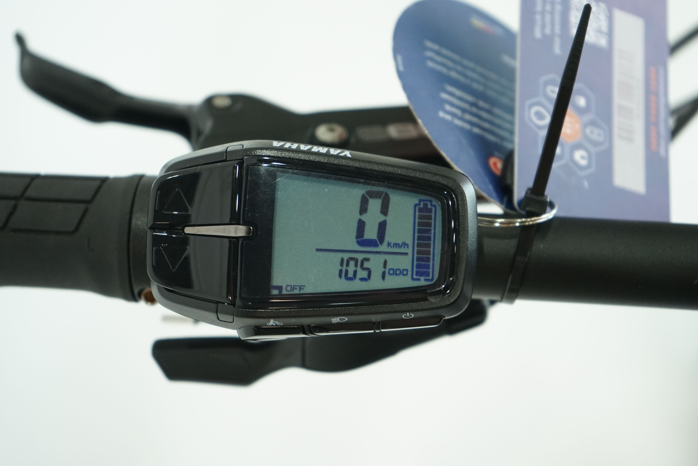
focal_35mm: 70
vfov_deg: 19.5
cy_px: 233
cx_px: 349
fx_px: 1357
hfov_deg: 28.8
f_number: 5.6
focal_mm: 70
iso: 2000
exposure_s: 1/200
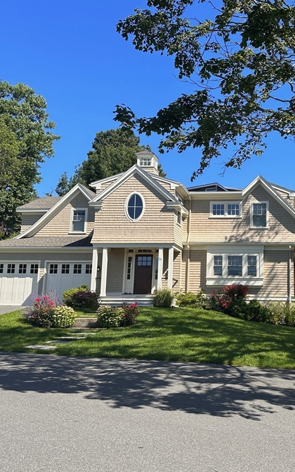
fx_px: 450
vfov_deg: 55.3
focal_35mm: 35
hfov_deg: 35.0
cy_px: 241
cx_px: 239
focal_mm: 6.86
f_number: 1.78
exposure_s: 1/2882
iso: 80
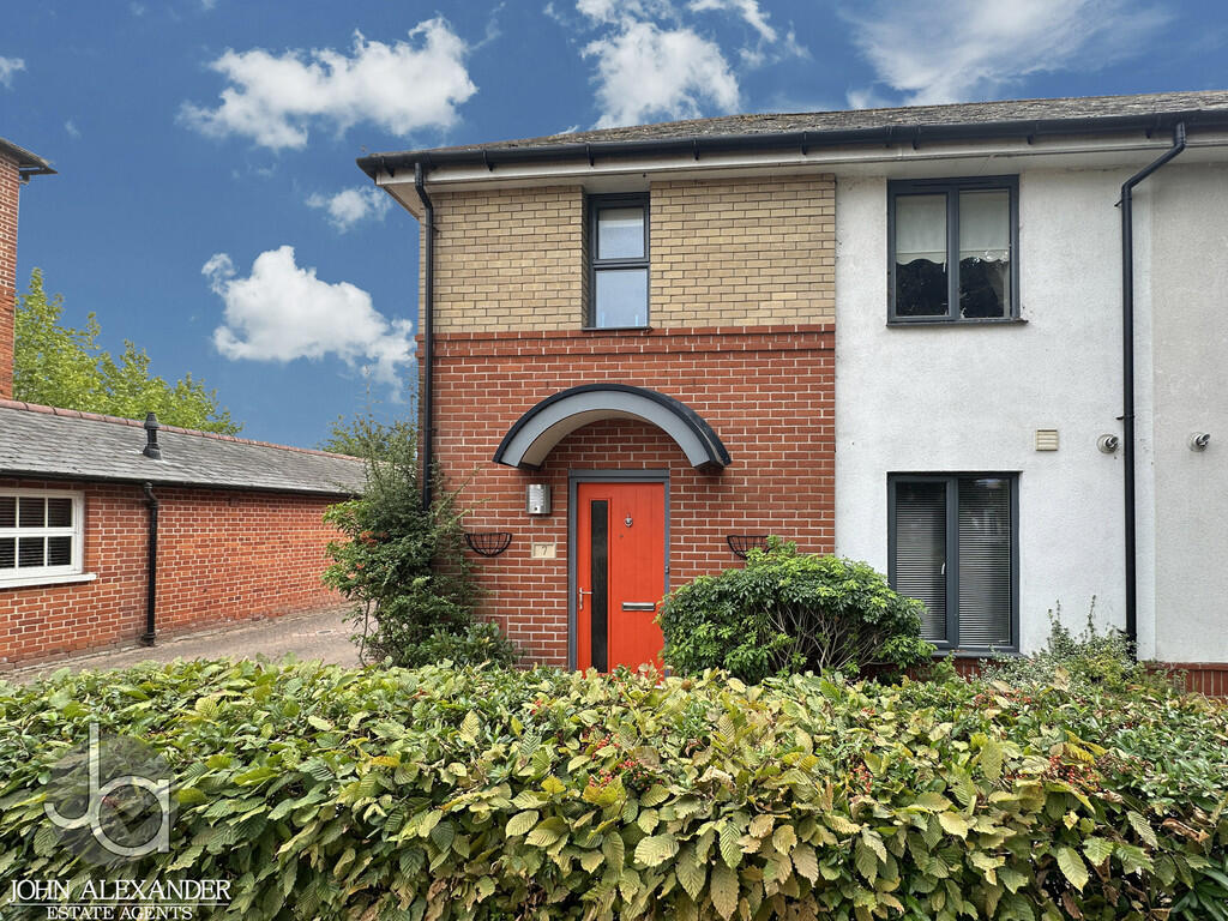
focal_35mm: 14
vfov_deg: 85.7
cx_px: 614
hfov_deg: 102.1
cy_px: 460
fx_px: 497
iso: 40
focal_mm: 2.22
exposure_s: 1/135
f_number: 2.2
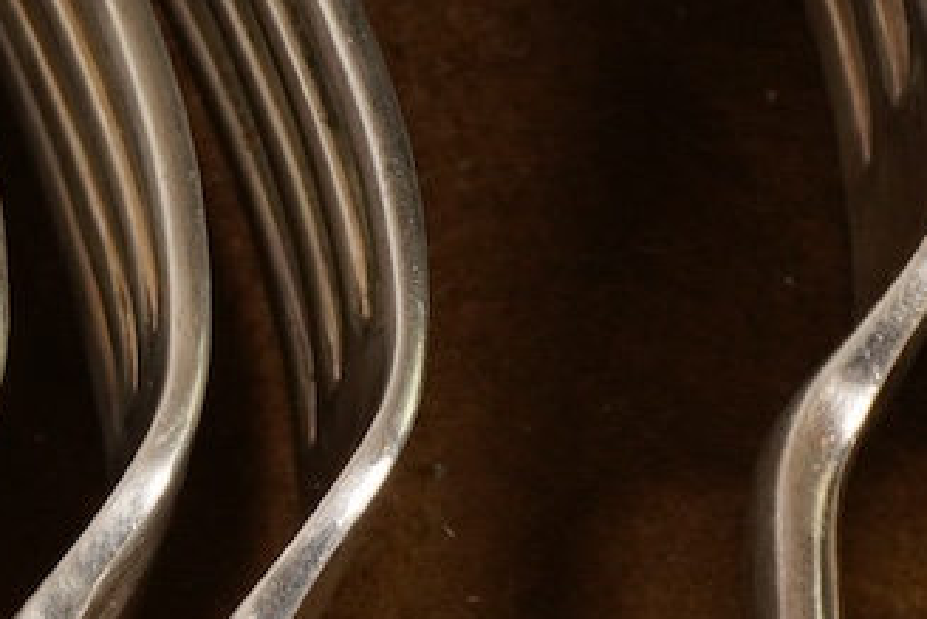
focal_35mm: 216
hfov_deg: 9.1
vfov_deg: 6.2
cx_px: -794
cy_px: 1323
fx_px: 5564
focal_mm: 30
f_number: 22
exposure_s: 1/125
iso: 400
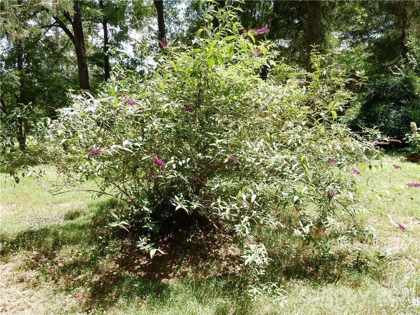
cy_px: 158
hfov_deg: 60.0
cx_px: 210
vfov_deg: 46.8
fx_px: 364
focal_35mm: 30
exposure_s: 1/320
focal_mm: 5.4
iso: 125
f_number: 4
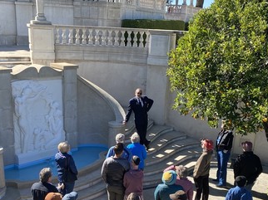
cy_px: 151
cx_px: 137
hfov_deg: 41.3
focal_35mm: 46
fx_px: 356
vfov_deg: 30.9
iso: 32
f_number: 1.8
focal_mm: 4.25
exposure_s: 1/871
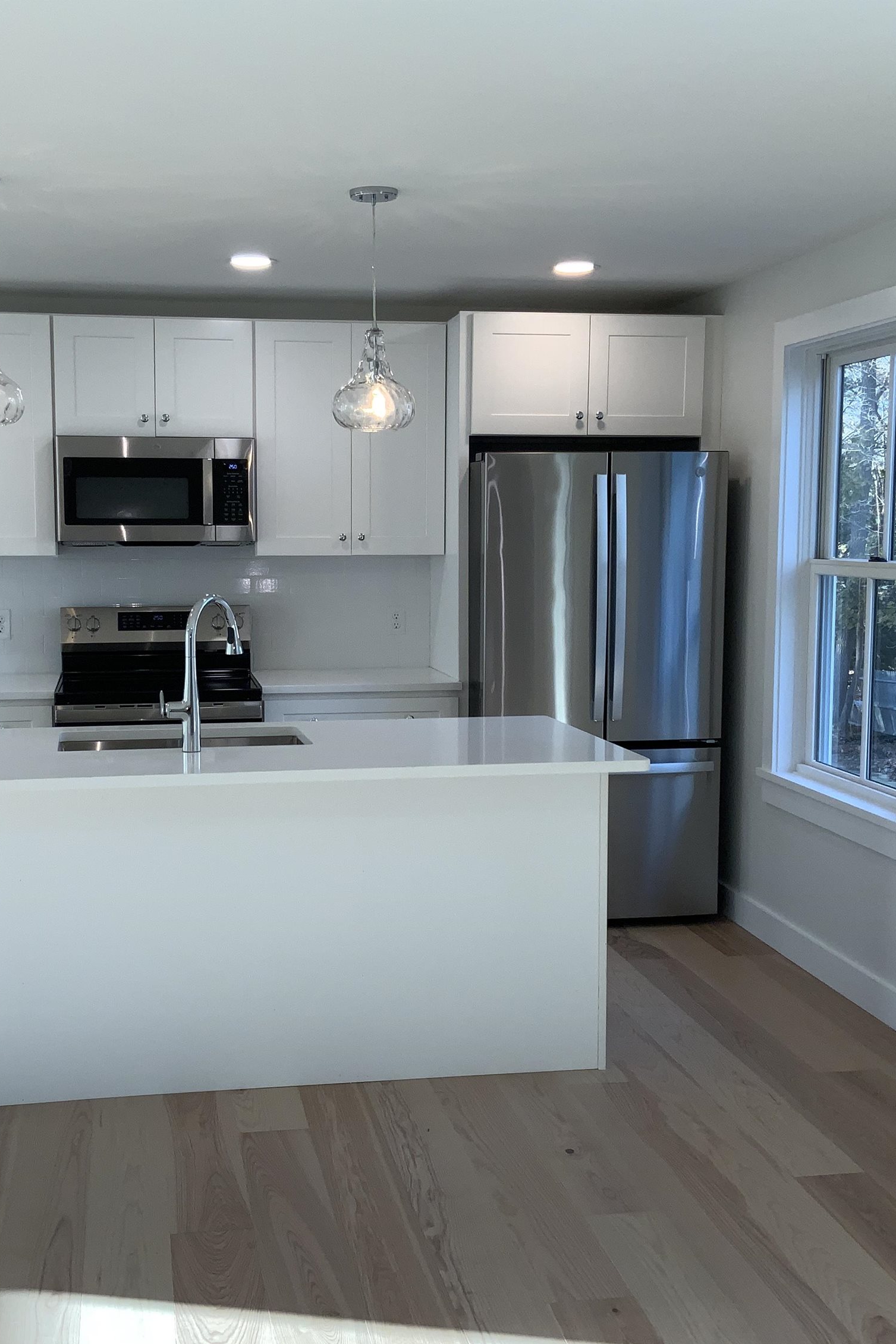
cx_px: 363
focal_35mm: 41
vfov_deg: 47.4
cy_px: 684
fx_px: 1530
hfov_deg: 32.5
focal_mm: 3
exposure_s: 1/140
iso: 16
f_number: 1.8
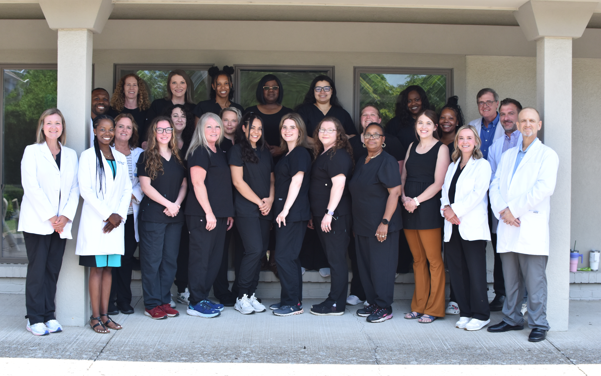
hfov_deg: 37.2
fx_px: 893
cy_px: 185
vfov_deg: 23.8
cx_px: 298
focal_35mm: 55
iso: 400
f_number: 5.6
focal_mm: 35
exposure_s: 1/125
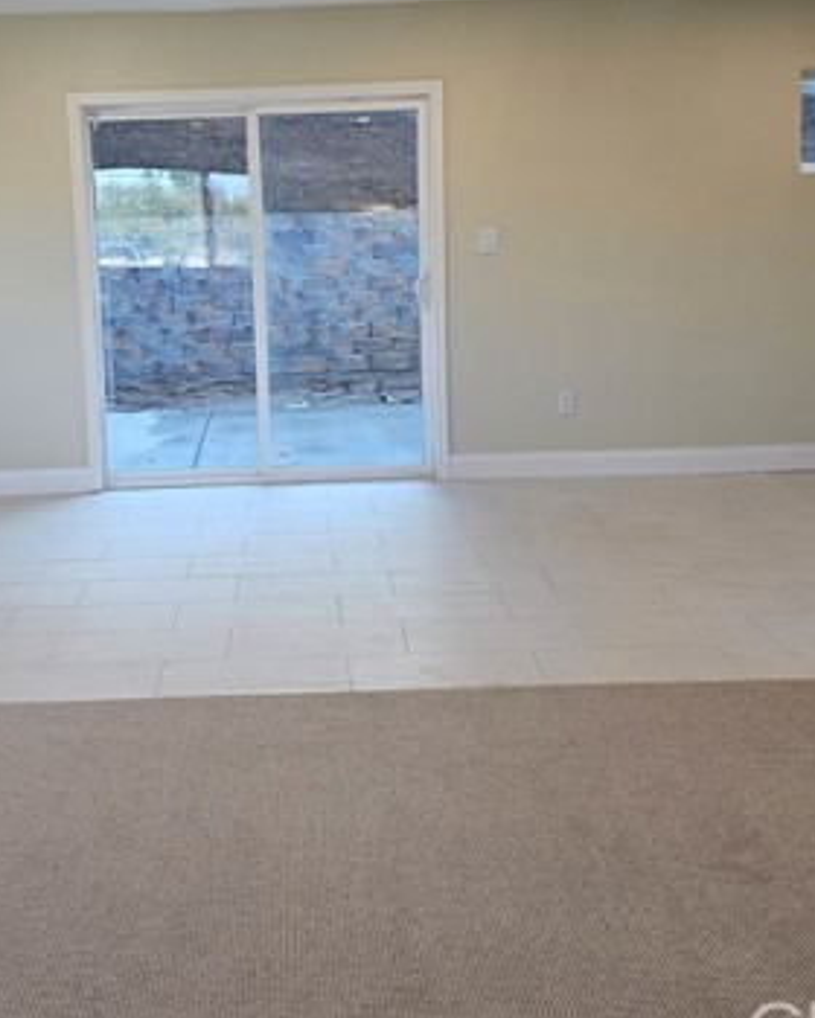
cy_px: 372
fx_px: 1236
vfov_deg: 44.4
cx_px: 303
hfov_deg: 36.3
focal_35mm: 41
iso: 100
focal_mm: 6.3
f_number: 1.7
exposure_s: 1/180
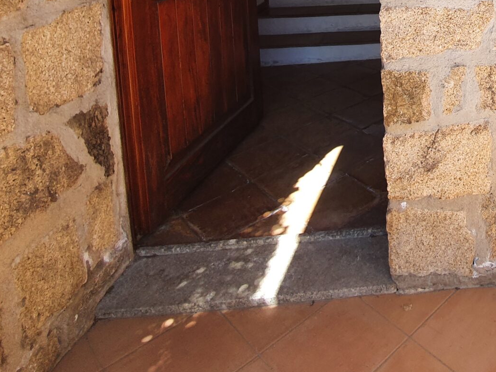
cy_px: -60
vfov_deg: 35.8
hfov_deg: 47.9
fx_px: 459
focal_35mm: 32
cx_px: 486
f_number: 2.2
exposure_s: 1/138
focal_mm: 1.8
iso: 50
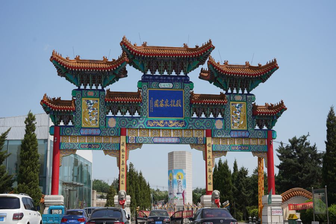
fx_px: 357
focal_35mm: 38
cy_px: 112
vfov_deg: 34.8
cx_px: 168
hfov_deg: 50.3
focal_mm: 38.3
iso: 100
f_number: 7.1
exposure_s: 1/400
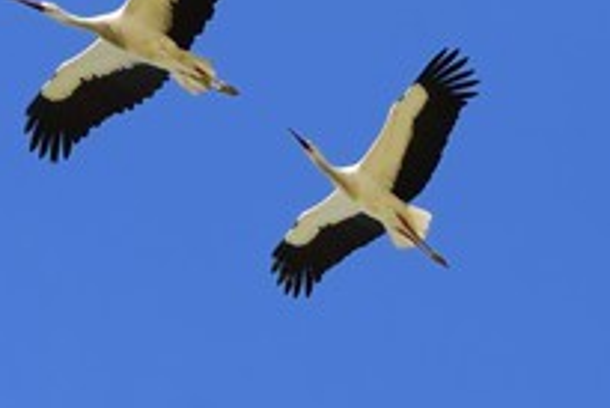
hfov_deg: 5.0
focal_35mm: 409
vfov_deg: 3.4
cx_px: 473
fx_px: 6935
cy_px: 68
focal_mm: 200
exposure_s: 1/800
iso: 400
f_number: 7.1
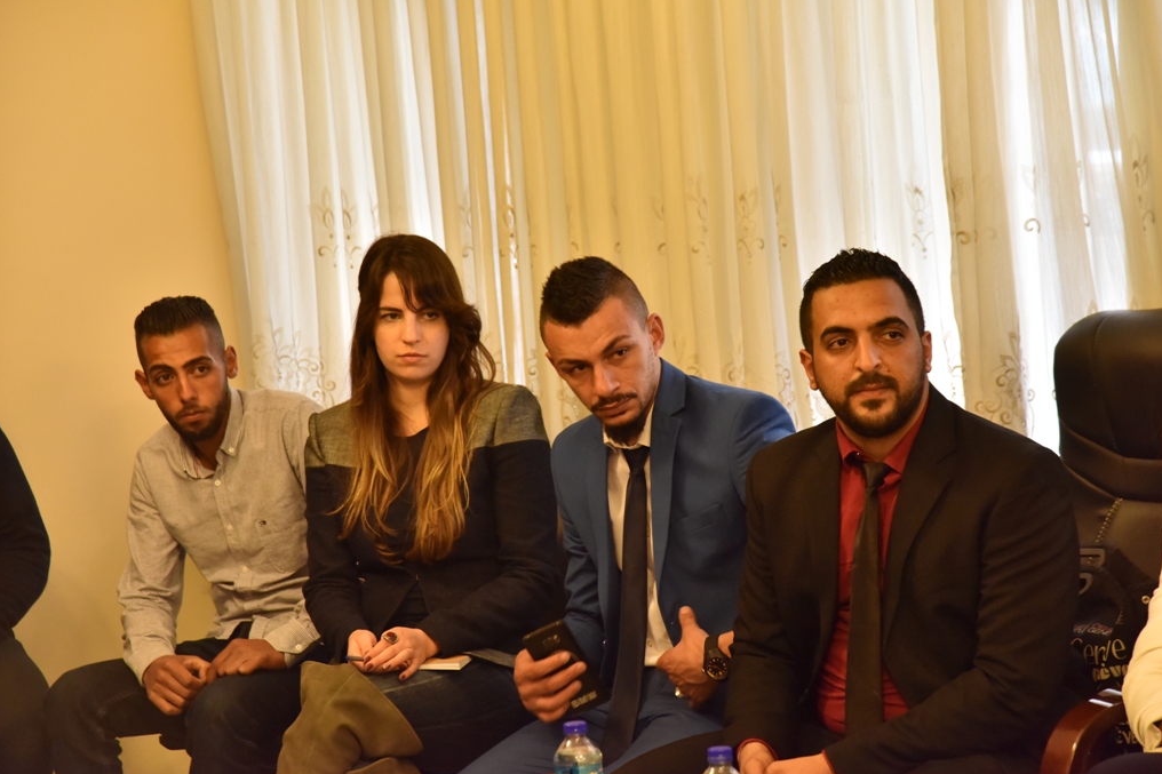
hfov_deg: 16.9
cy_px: 388
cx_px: 581
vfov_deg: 11.3
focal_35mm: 121
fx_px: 3905
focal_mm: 120
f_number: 5.6
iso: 2500
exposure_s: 1/125
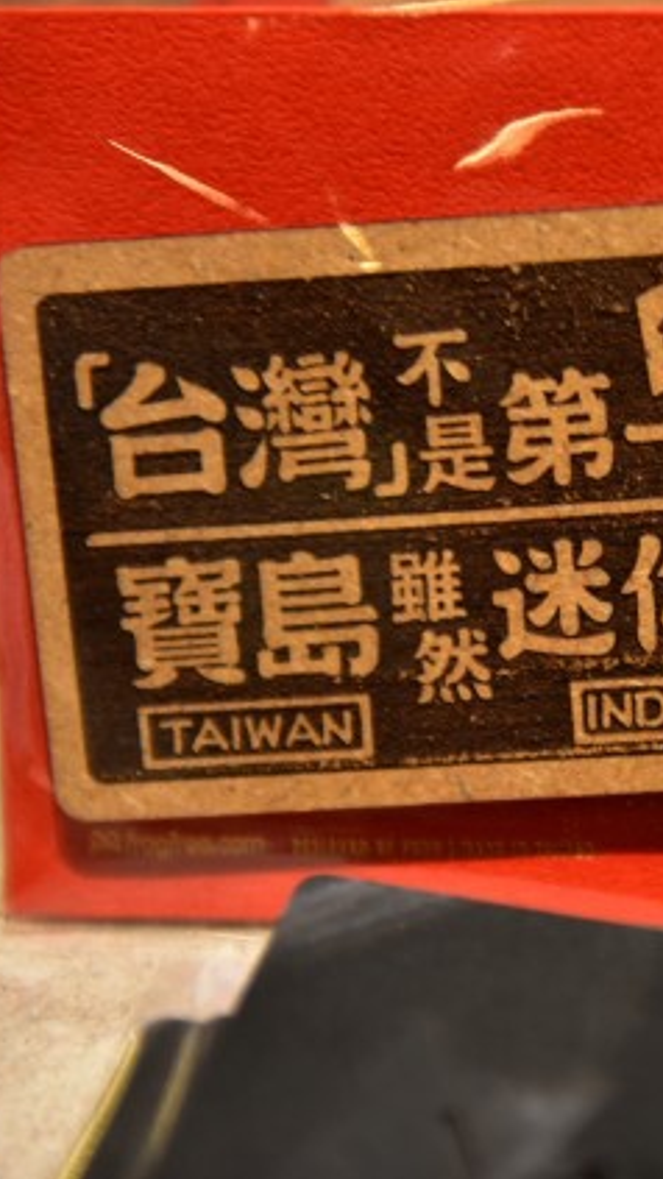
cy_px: 590
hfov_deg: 10.8
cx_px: 760
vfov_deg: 19.3
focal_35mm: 111
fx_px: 3468
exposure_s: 1/40
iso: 1000
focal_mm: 70
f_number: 2.8
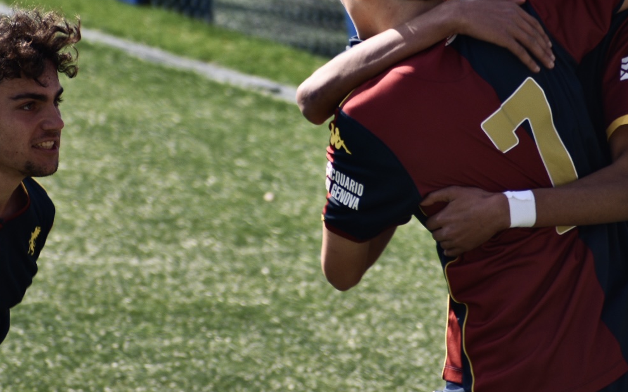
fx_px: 12834
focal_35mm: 750
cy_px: 76
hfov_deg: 2.8
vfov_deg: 1.8
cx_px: 292
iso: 100
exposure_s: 1/400
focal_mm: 300
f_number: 6.3
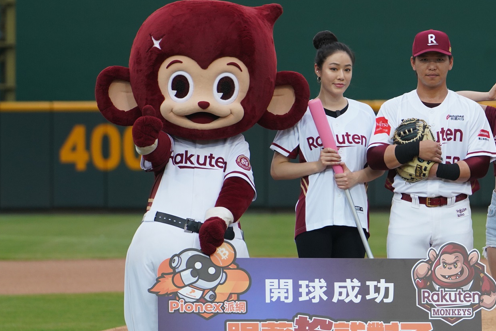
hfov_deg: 4.7
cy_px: 194
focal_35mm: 438
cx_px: 435
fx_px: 6036
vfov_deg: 3.1
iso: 1000
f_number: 5.6
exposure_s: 1/1000
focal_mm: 218
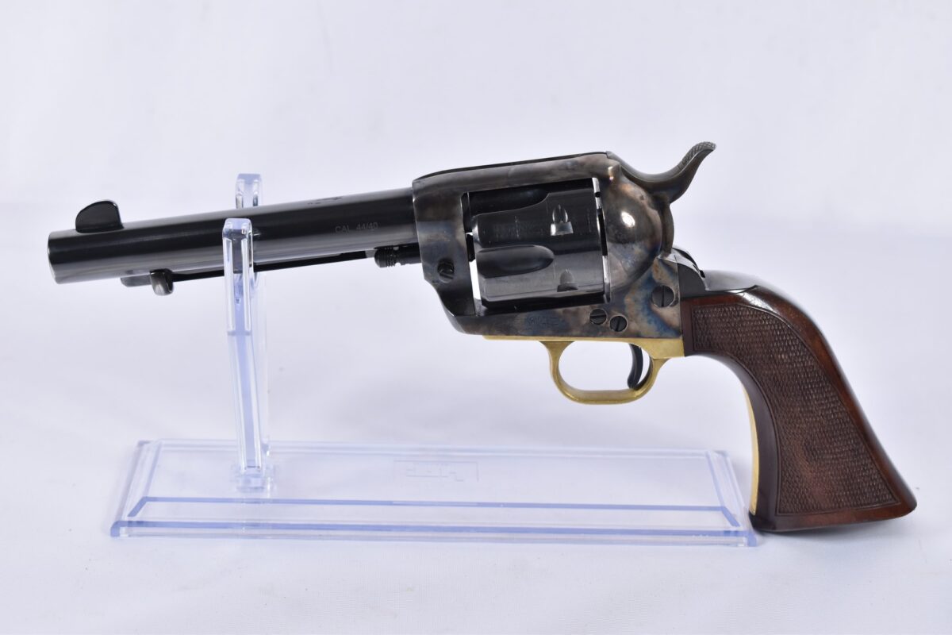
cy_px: 318
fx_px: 1825
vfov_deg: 19.7
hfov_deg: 29.2
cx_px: 476
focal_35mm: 69
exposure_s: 1/100
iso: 640
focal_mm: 46
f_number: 5.3
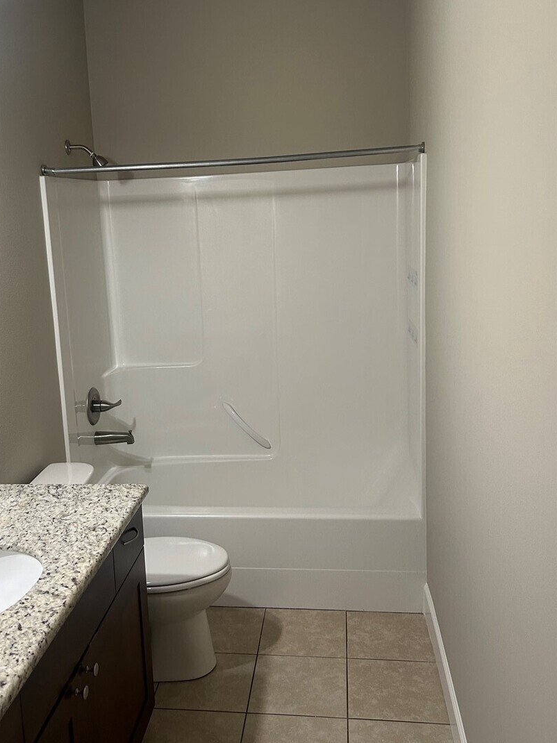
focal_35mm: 35
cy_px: 333
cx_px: 233
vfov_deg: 52.5
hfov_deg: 40.6
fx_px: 751
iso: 125
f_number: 1.5
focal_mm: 5.7
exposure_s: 1/60
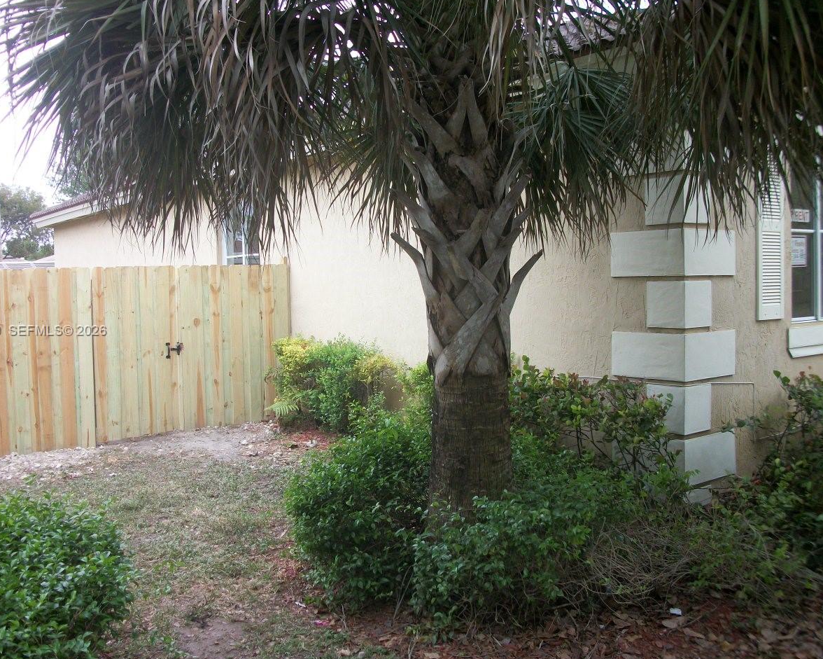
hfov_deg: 52.8
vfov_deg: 43.4
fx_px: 828
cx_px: 376
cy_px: 331
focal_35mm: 34
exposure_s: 1/250
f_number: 2.9
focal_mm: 5.7
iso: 80
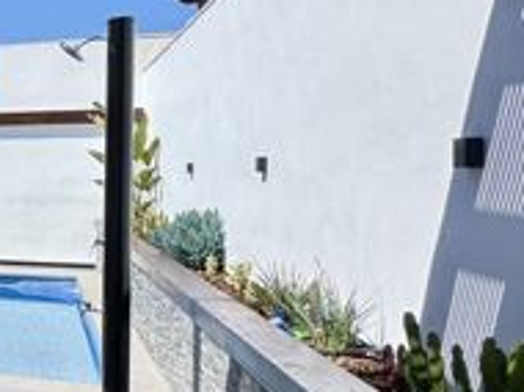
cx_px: -421
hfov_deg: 22.1
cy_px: 185
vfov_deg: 28.0
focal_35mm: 52
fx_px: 786
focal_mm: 2.22
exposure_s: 1/2415
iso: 50
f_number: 2.2
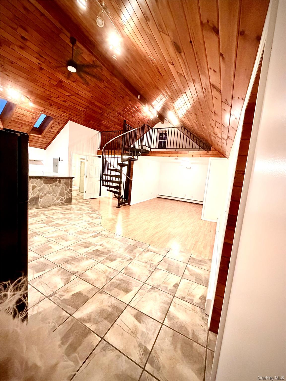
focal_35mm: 14
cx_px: 143
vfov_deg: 102.1
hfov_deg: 85.7
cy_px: 190
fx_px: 154
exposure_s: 1/60
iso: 500
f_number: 2.2
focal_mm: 2.22
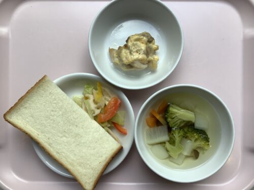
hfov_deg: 58.4
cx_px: 127
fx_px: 227
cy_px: 95
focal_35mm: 31
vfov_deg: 45.4
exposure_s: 1/120
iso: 32
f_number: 2.4
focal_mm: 3.3
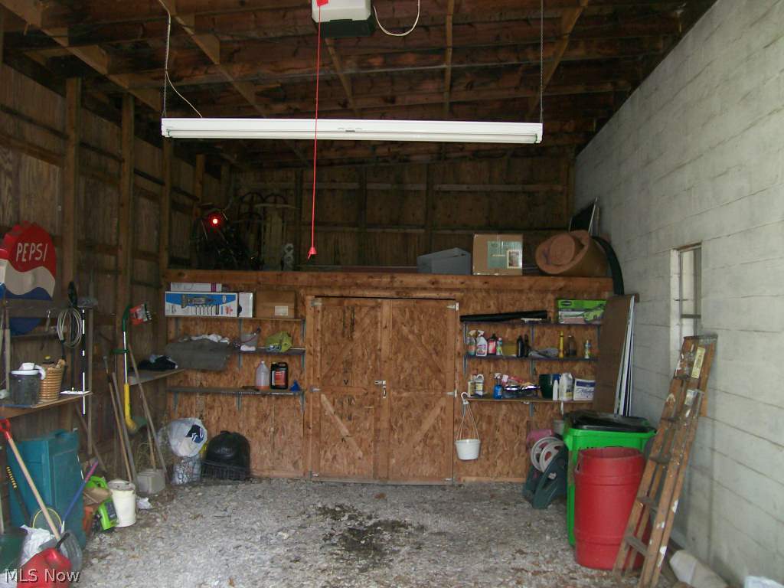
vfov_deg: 39.7
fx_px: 815
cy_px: 294
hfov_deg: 51.4
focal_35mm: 36
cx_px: 392
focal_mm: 6
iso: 140
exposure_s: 1/64
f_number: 2.7
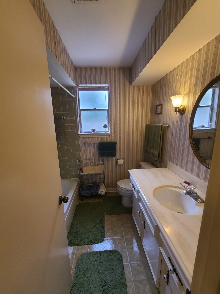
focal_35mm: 13
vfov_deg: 106.2
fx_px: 110
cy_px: 147
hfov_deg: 89.9
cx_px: 110
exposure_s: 1/60
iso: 160
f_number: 2.2
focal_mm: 2.2
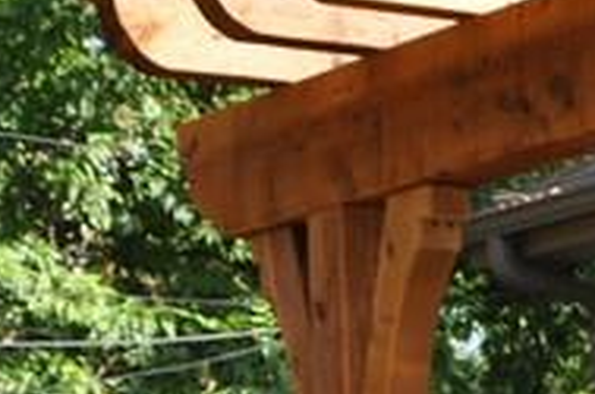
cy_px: 558
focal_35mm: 173
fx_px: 2852
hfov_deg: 10.1
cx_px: 1511
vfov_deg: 7.8
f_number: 6.3
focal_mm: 20
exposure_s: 1/200
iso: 200
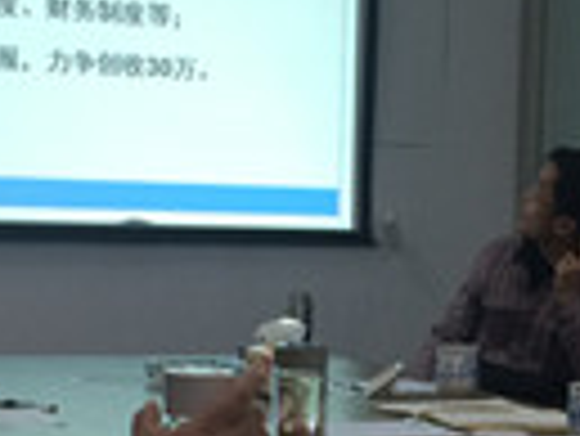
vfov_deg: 13.1
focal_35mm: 112
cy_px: 429
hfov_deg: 17.4
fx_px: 1878
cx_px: 477
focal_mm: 4.15
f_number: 2.2
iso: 40
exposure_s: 1/40
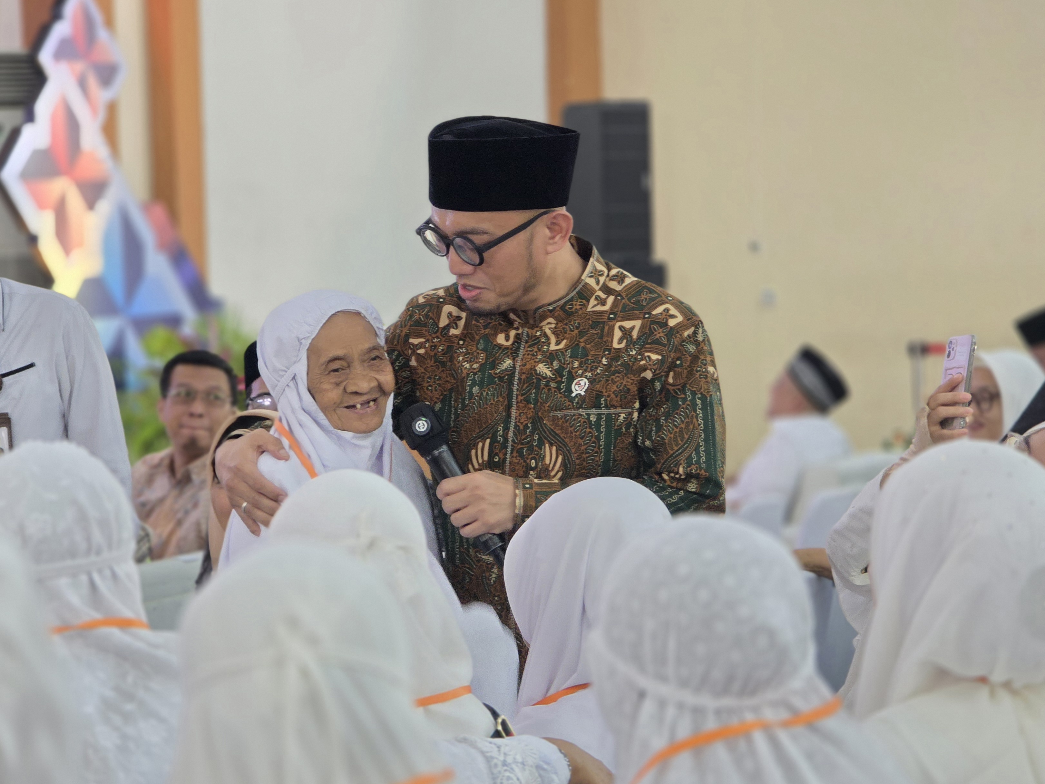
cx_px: 522
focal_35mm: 115
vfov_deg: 12.9
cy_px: 392
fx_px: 3472
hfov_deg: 17.1
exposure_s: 1/32.1
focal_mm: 18.6
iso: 500
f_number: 3.4
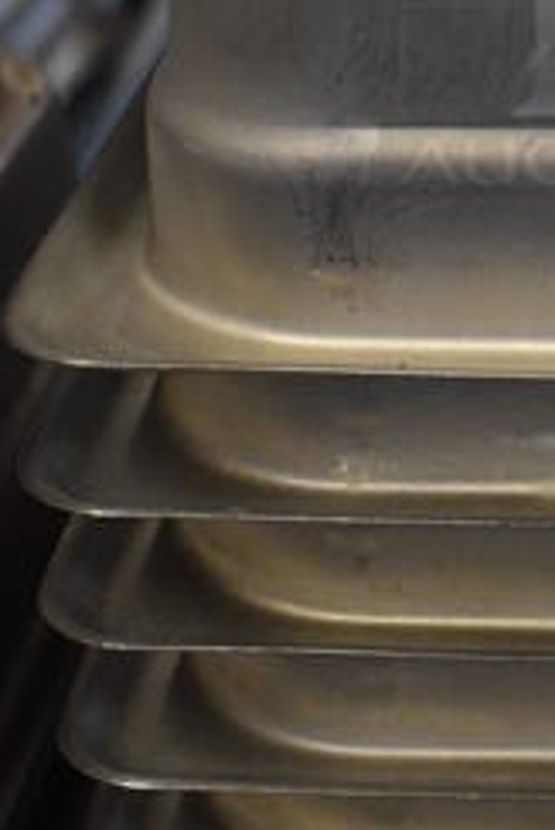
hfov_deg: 13.0
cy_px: 19
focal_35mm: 101
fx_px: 2332
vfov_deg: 19.7
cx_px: 759
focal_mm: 18
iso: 1100
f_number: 3.5
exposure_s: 1/125
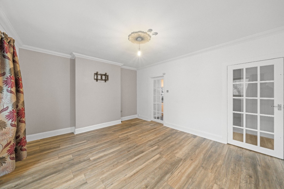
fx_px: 95
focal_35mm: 12
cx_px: 142
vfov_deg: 90.0
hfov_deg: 112.6
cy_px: 94
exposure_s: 3.2
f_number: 13
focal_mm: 12
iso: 1000
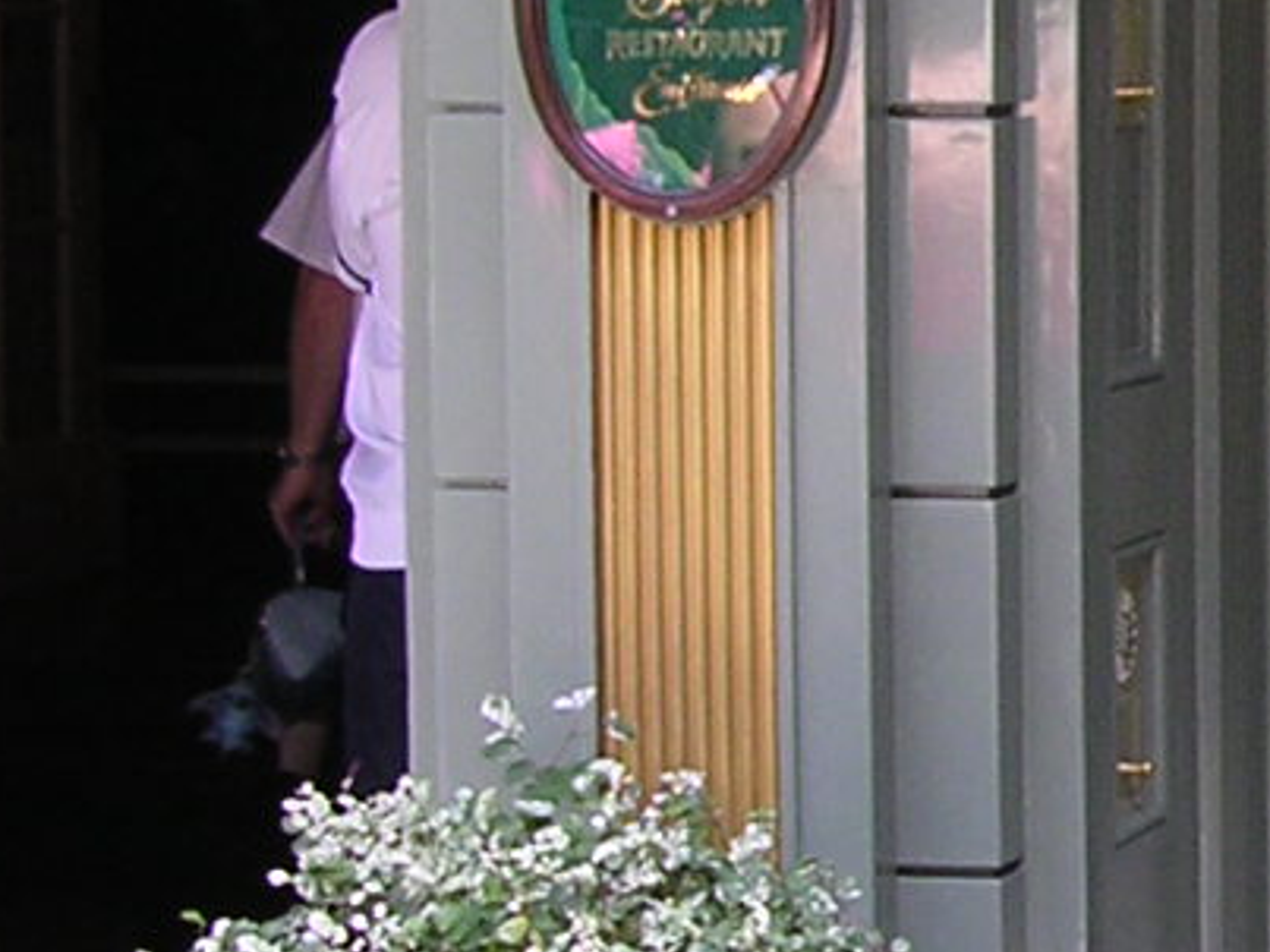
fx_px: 5538
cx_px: 2225
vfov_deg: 9.8
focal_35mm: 151
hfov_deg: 12.1
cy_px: 271
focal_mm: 5.8
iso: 100
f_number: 2.8
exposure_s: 1/53.7
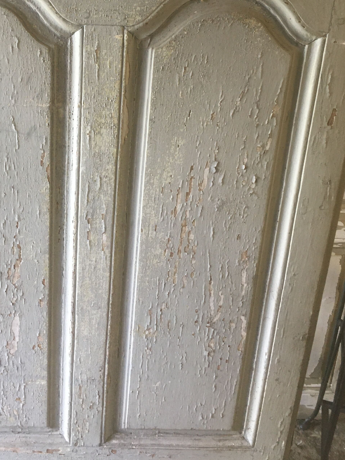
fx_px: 611
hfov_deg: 31.0
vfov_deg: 40.4
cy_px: 133
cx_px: 90
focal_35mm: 46
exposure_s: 1/33
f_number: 2.2
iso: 160
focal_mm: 4.15
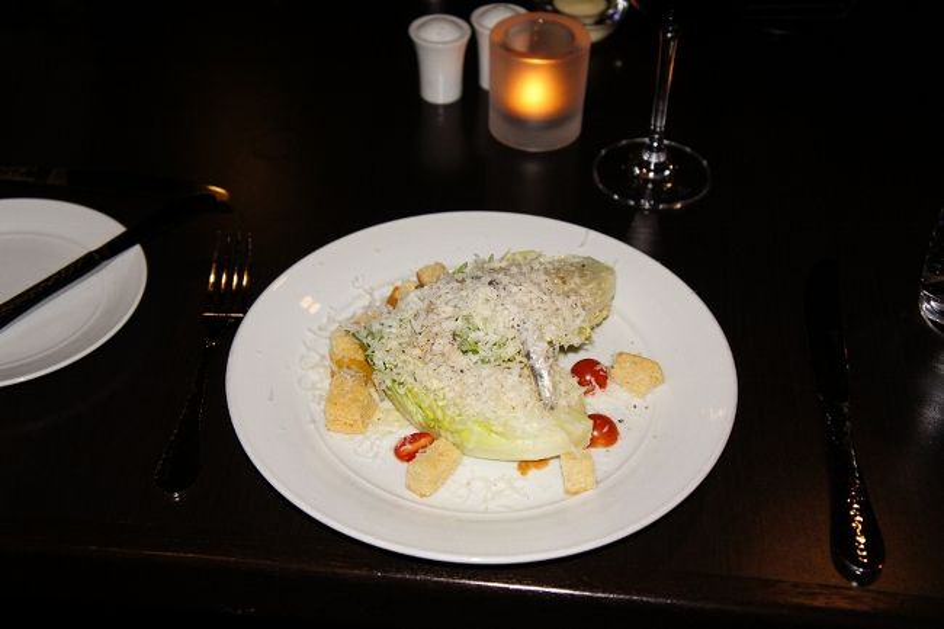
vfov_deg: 29.8
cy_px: 314
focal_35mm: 45
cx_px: 472
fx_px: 1180
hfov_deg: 43.6
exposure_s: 1/60
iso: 800
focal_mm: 30
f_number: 4
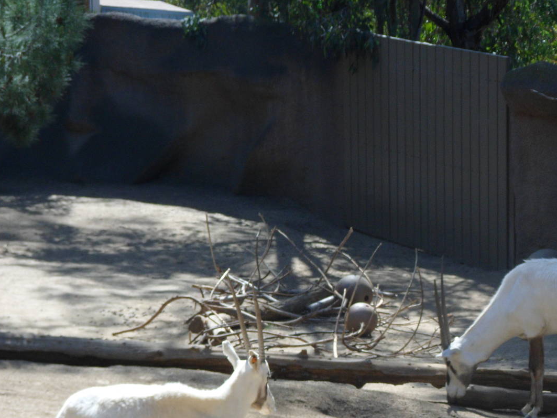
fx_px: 2542
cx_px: 414
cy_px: 309
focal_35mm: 158
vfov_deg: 9.4
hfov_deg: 12.5
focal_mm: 17.7
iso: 80
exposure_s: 1/180
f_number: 5.3
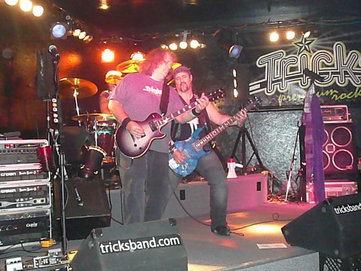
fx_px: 449
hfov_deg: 43.8
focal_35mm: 43
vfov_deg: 33.6
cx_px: 180
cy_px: 136
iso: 1600
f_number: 3.2
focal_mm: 6.4
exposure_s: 1/30
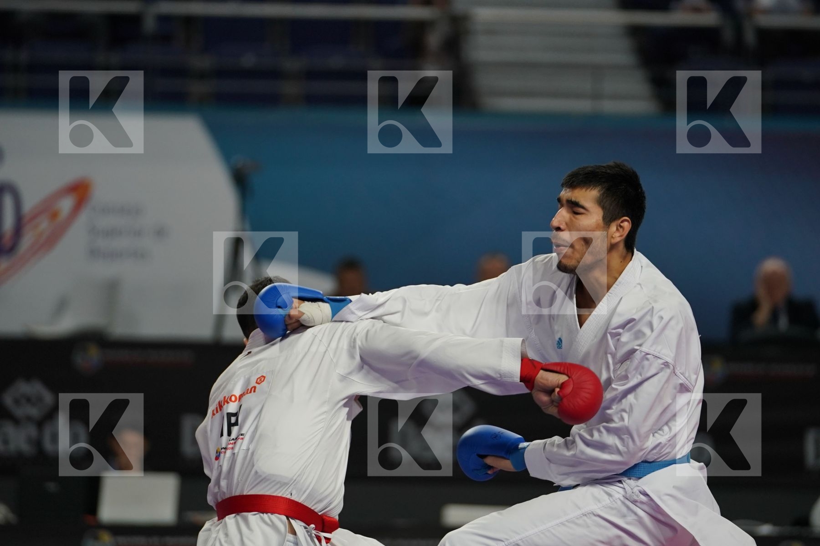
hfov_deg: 7.7
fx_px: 6081
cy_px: 273
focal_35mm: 267
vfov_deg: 5.1
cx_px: 410
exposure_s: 1/1000
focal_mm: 178
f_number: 2.8
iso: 1000
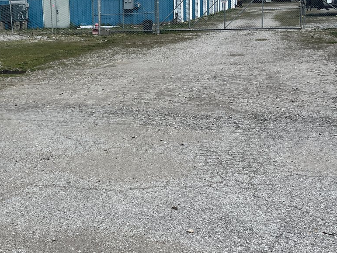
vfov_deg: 28.4
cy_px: 81
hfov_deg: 36.3
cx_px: 70
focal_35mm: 51
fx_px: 497
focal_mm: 5.1
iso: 50
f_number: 1.6
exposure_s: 1/4149
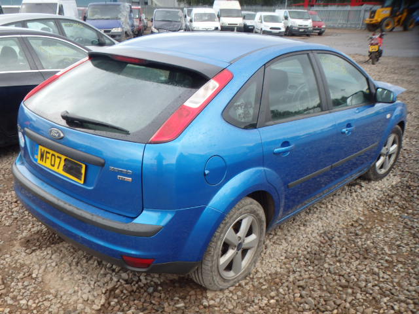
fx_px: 436
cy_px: 157
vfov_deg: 39.7
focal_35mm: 36
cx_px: 210
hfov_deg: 51.4
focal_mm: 6.4
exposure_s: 1/80
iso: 160
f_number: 4.5
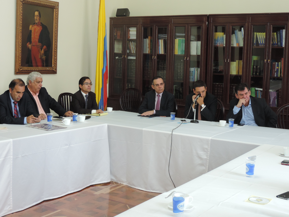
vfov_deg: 29.1
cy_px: 108
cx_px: 144
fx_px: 417
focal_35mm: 50
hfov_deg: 38.2
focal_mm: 8.9
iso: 400
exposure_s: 1/30
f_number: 3.6
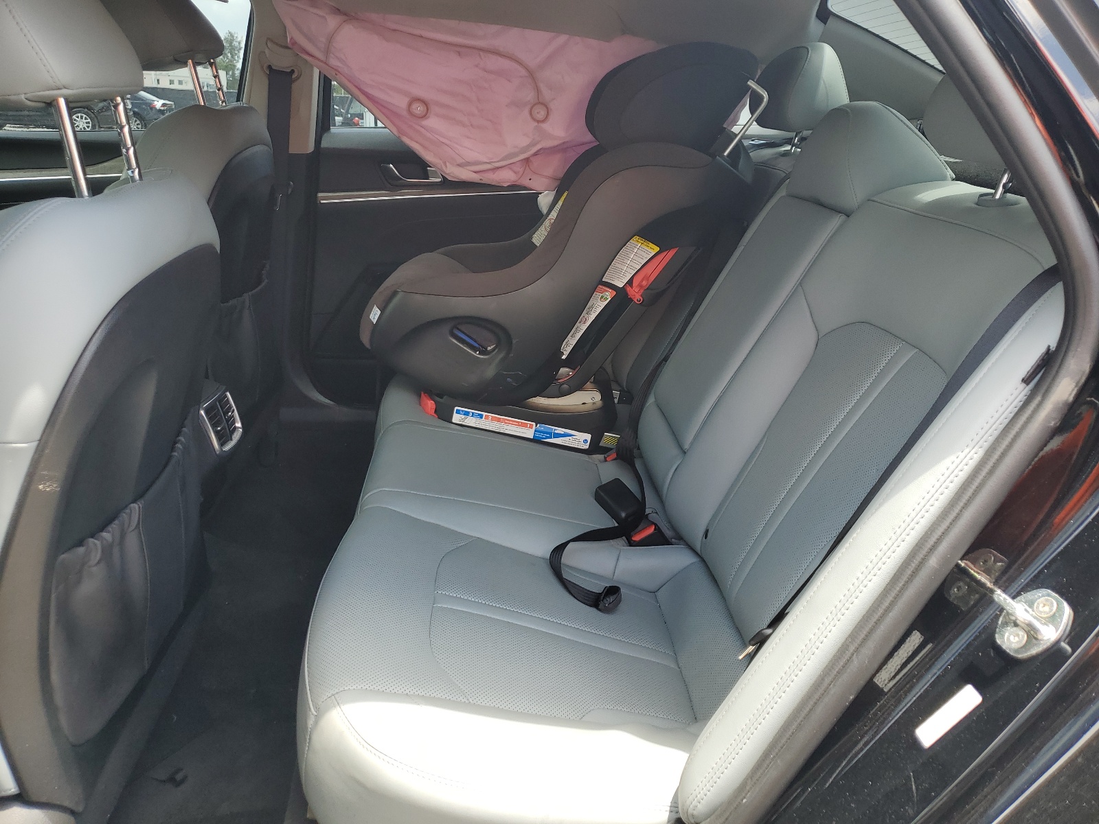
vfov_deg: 53.1
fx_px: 825
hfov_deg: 67.3
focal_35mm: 26
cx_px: 550
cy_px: 412
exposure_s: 1/256
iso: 50
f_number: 1.5
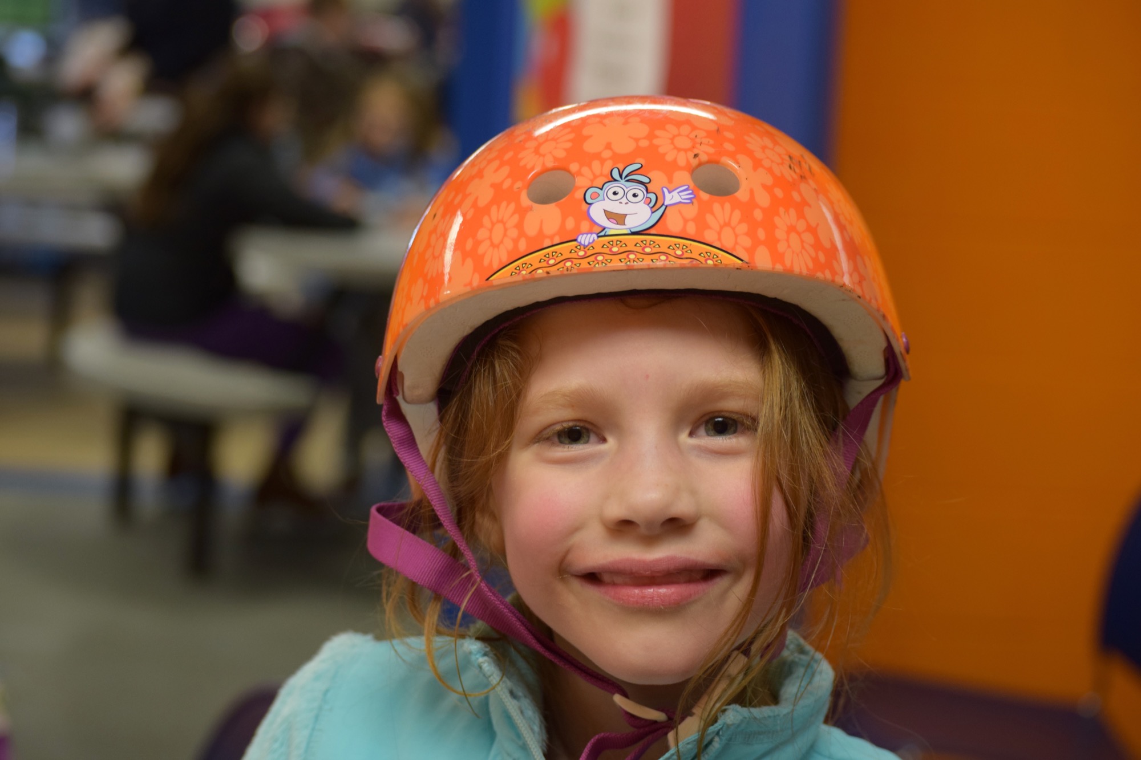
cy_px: 380
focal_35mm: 82
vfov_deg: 16.6
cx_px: 570
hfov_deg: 24.6
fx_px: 2614
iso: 800
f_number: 4
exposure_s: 1/60
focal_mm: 55
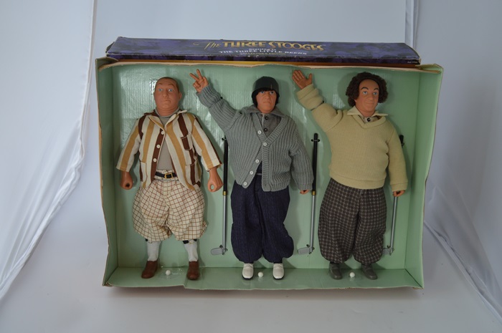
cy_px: 166
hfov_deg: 53.2
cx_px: 251
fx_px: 501
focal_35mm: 36
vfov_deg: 36.8
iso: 400
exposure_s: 1/60
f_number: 4
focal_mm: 24
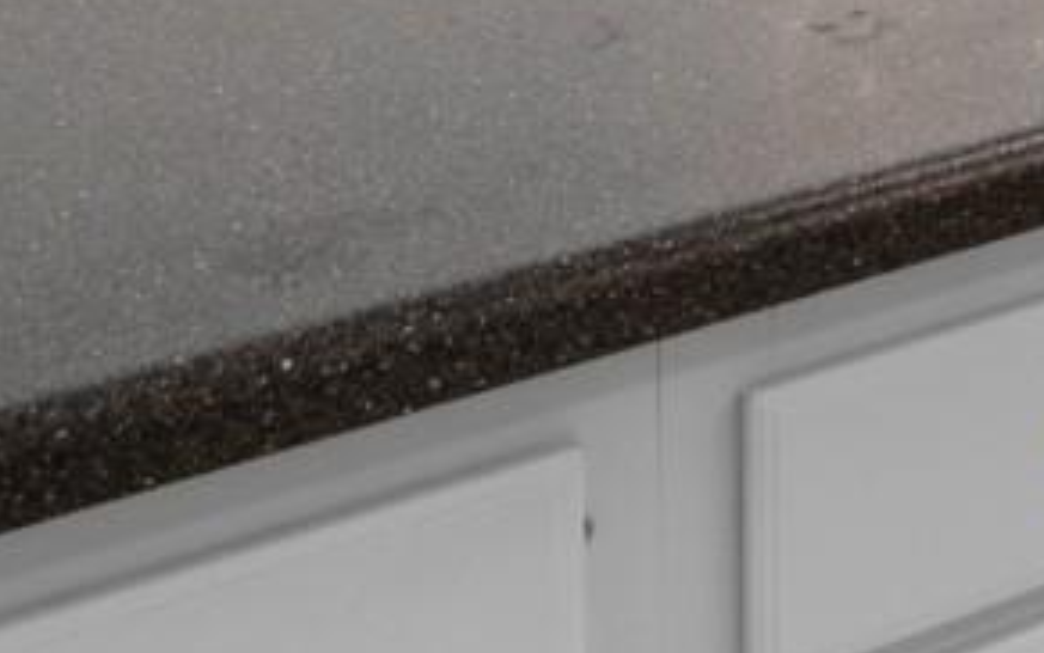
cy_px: -980
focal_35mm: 85
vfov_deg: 12.0
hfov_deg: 17.4
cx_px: 2095
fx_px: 2419
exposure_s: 1/15
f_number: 4.5
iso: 100
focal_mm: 10
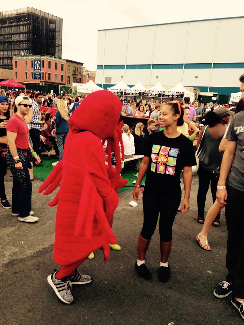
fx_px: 310
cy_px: 162
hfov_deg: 42.9
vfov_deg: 55.4
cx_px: 122
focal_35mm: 33
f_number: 2.4
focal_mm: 4.12
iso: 50
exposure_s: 1/120
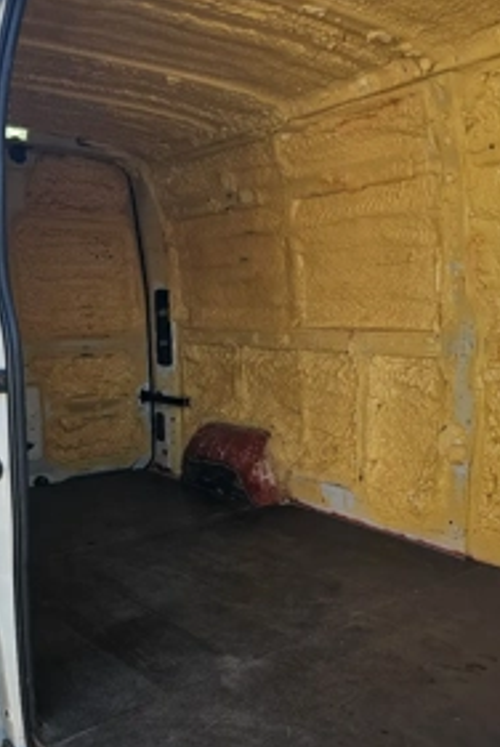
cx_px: 269
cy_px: 460
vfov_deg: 55.2
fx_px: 707
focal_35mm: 34
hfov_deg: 38.9
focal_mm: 6.3
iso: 32
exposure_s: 1/192
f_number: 1.7
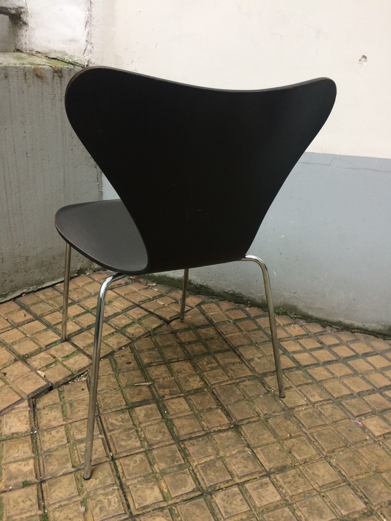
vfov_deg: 61.7
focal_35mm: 29
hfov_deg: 48.2
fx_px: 437
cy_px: 260
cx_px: 196
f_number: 2.2
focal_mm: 4.15
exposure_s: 1/33
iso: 50
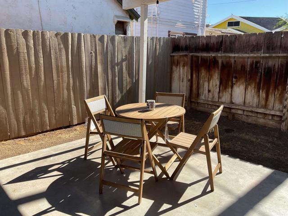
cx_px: 144
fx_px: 241
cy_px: 108
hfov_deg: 61.7
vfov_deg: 48.2
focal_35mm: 29
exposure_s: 1/842
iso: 16
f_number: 1.8
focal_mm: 3
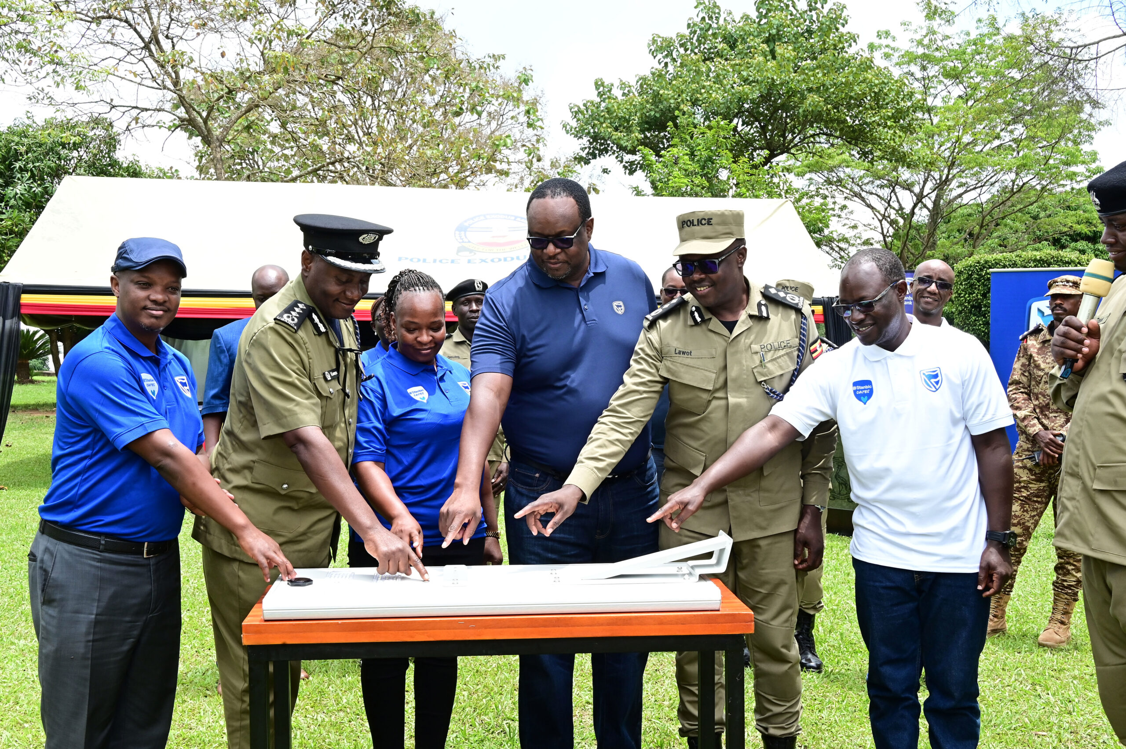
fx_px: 1156
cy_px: 374
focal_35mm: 37
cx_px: 563
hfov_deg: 51.9
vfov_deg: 35.9
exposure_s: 1/100
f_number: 18
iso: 1000
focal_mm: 37
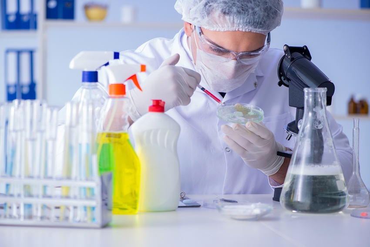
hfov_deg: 19.5
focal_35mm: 105
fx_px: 1079
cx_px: 185
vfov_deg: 13.0
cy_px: 124
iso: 200
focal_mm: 105
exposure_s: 1/100
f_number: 5
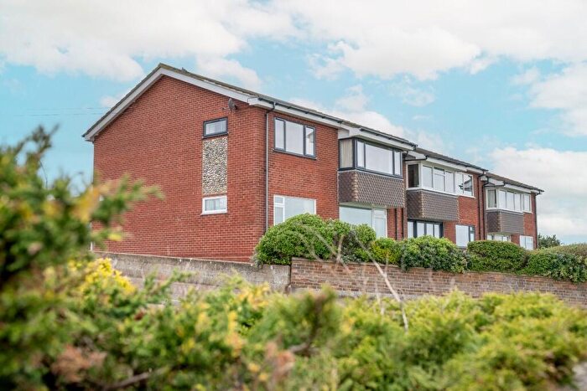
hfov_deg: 50.7
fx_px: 620
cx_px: 294
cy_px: 196
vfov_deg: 35.1
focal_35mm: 38
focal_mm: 38
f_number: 5.6
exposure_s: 1/100
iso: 64
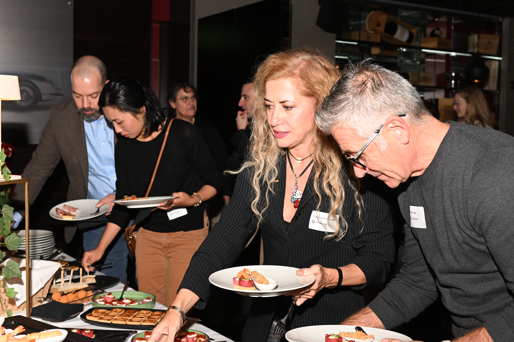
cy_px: 171
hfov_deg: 39.6
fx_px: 714
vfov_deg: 27.0
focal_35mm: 50
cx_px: 257
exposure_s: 1/60
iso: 640
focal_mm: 50
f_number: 6.3
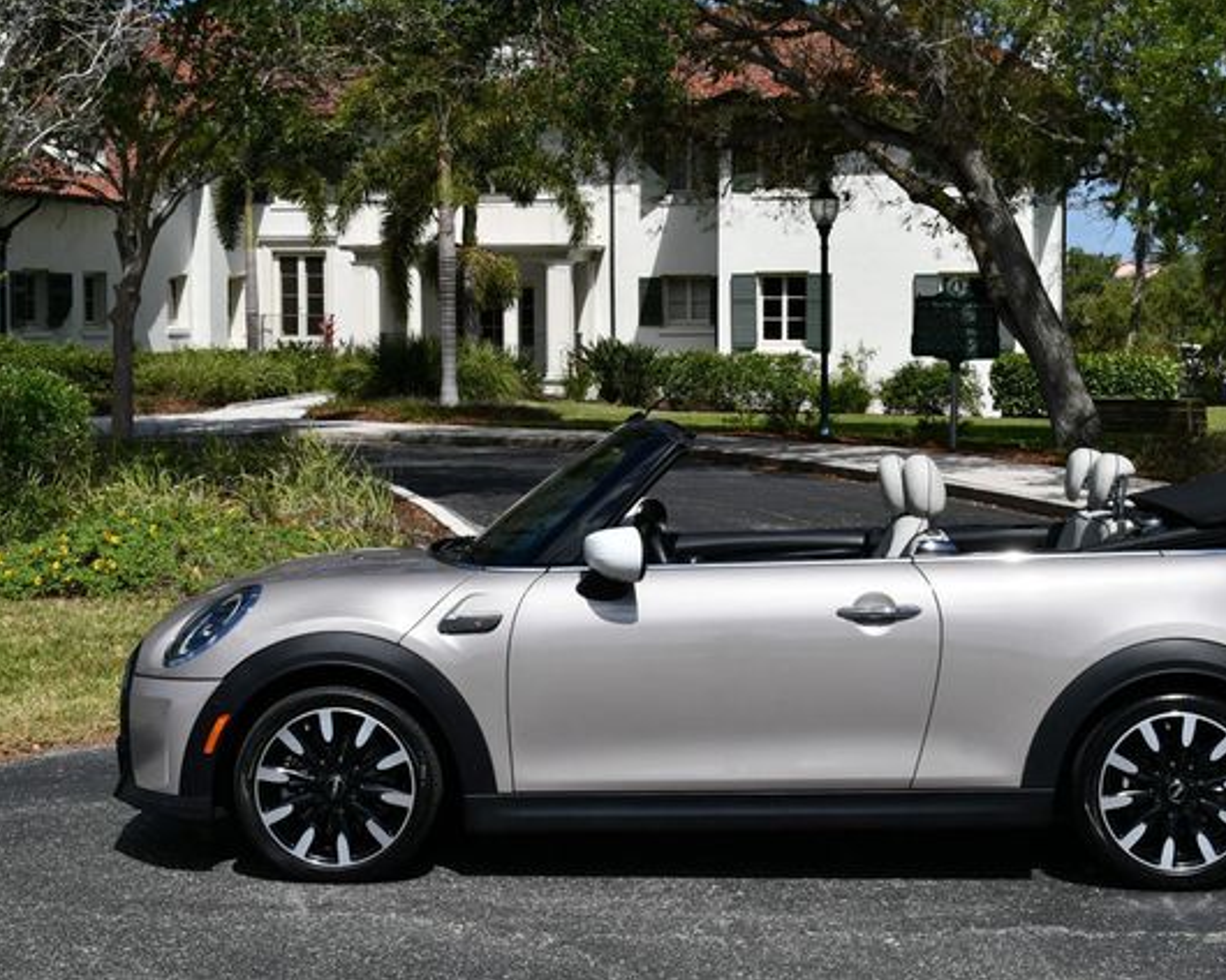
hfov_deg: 27.8
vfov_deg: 22.5
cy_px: 488
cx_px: 733
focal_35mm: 68
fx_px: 2467
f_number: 9
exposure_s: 1/320
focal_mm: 30
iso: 100
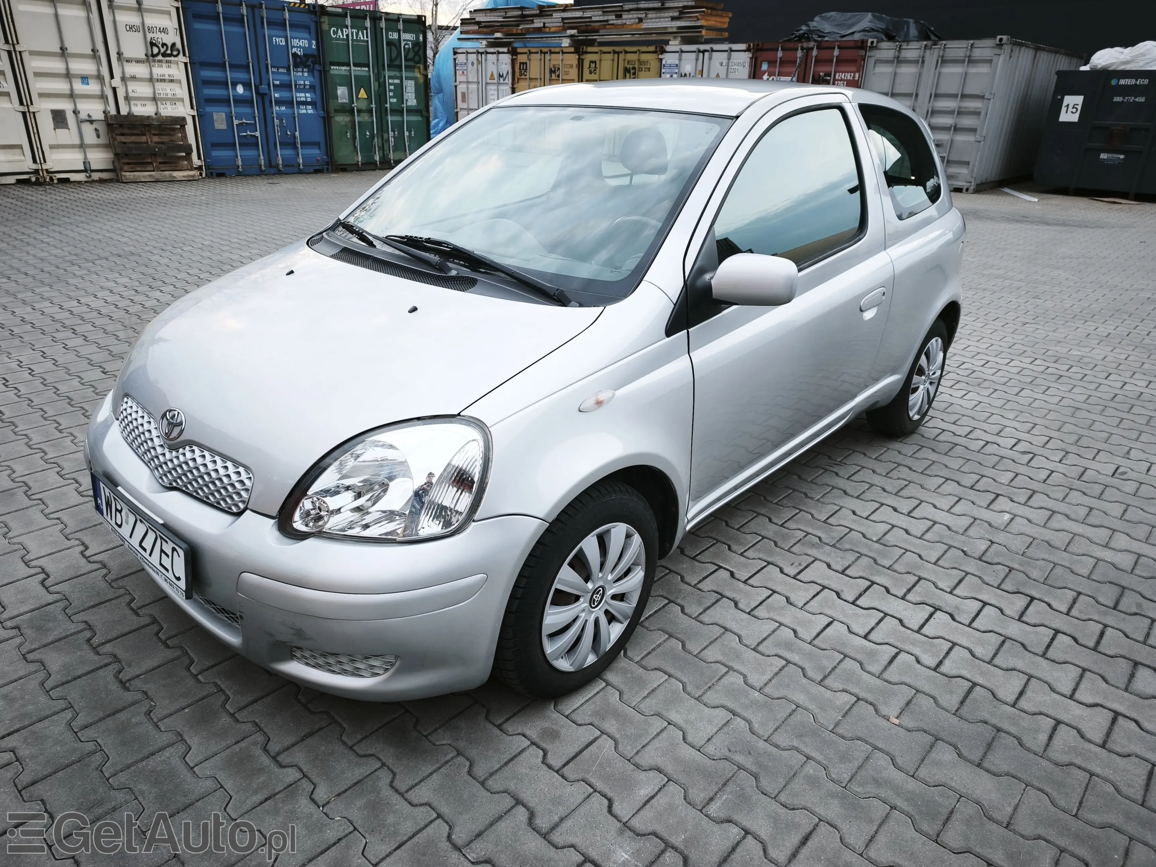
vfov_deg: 58.9
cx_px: 578
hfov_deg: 73.9
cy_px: 434
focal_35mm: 23
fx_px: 768
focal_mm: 6.45
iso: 200
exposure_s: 1/99.9
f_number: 1.62
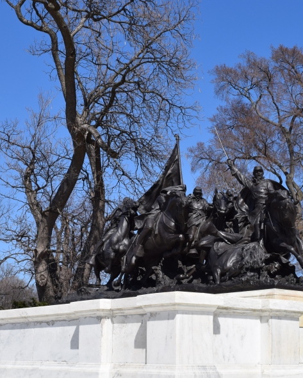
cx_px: 154
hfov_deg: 23.2
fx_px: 738
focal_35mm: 66
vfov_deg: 28.8
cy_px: 189
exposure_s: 1/500
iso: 200
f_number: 11
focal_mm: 27
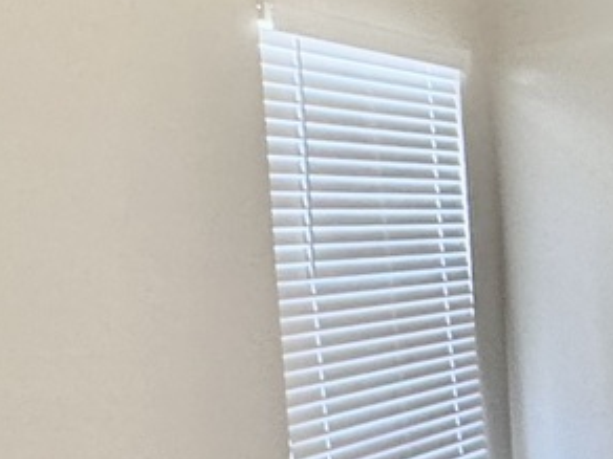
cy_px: 291
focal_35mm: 69
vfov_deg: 21.3
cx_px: 1029
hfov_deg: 21.3
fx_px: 1222
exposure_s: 1/60
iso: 250
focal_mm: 2.22
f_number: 2.2
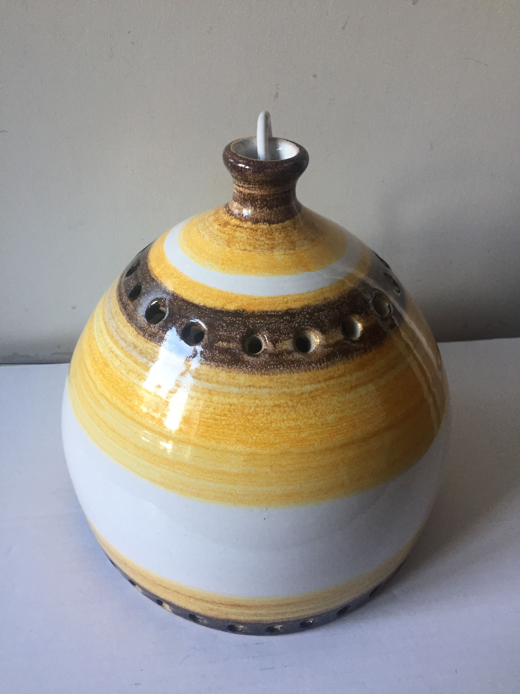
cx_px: 260
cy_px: 347
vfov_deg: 61.7
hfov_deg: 48.2
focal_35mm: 29
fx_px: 581
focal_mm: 4.15
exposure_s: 1/33
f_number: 2.2
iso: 64
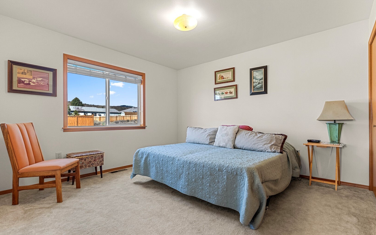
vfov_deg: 67.6
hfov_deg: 94.0
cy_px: 122
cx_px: 194
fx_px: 175
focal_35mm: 17
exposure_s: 1/50
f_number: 2.8
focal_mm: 16.1
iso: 200
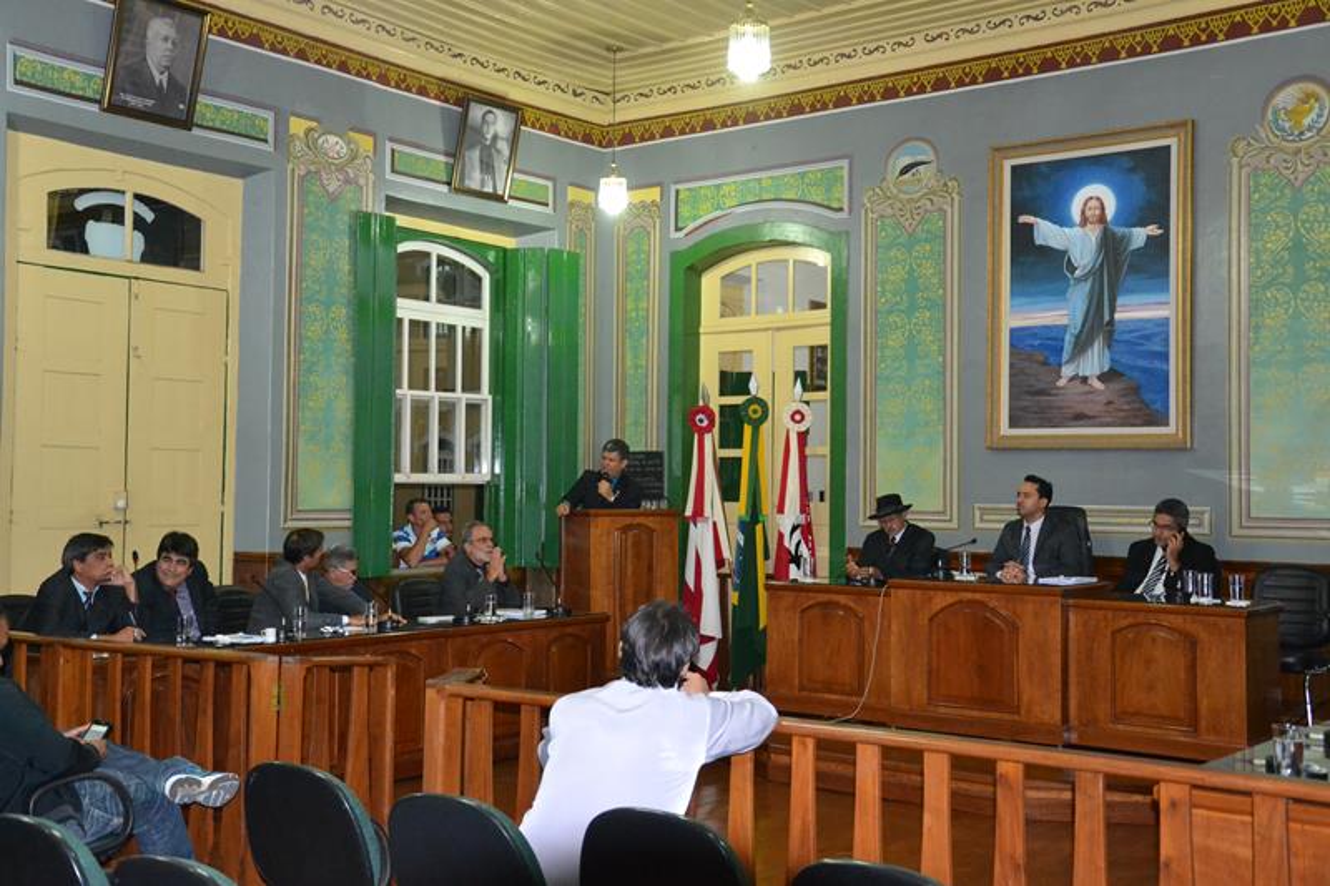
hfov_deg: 46.4
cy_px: 443
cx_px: 665
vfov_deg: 31.9
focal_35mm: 42
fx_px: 1551
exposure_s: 1/60
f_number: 4
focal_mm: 28
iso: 3200
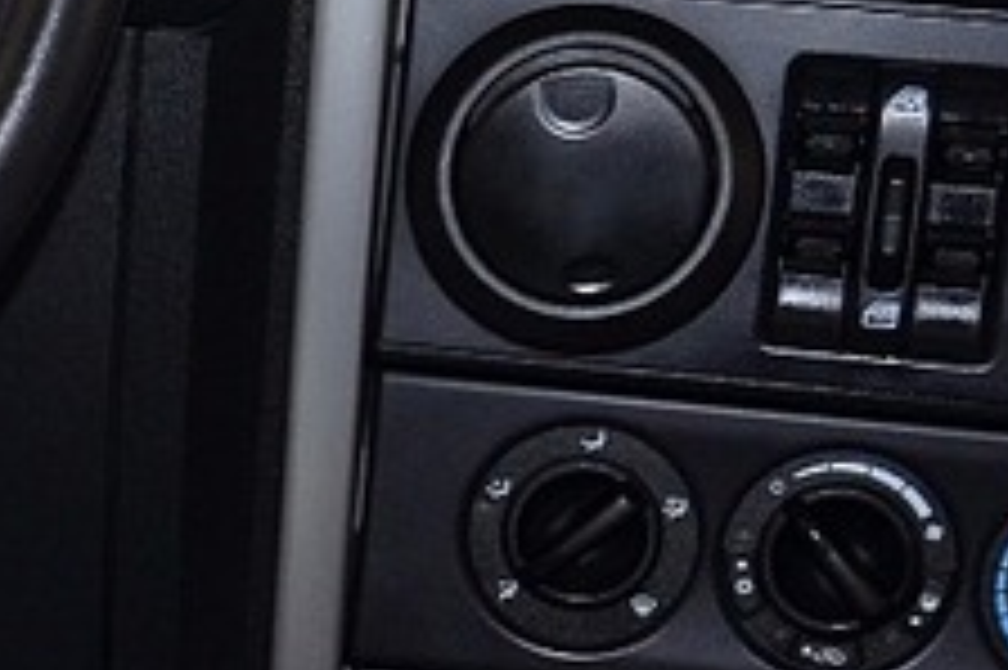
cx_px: -1094
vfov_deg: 8.8
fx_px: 4309
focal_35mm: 154
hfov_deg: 11.8
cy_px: 755
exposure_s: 1/125
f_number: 3.5
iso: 250
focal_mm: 18
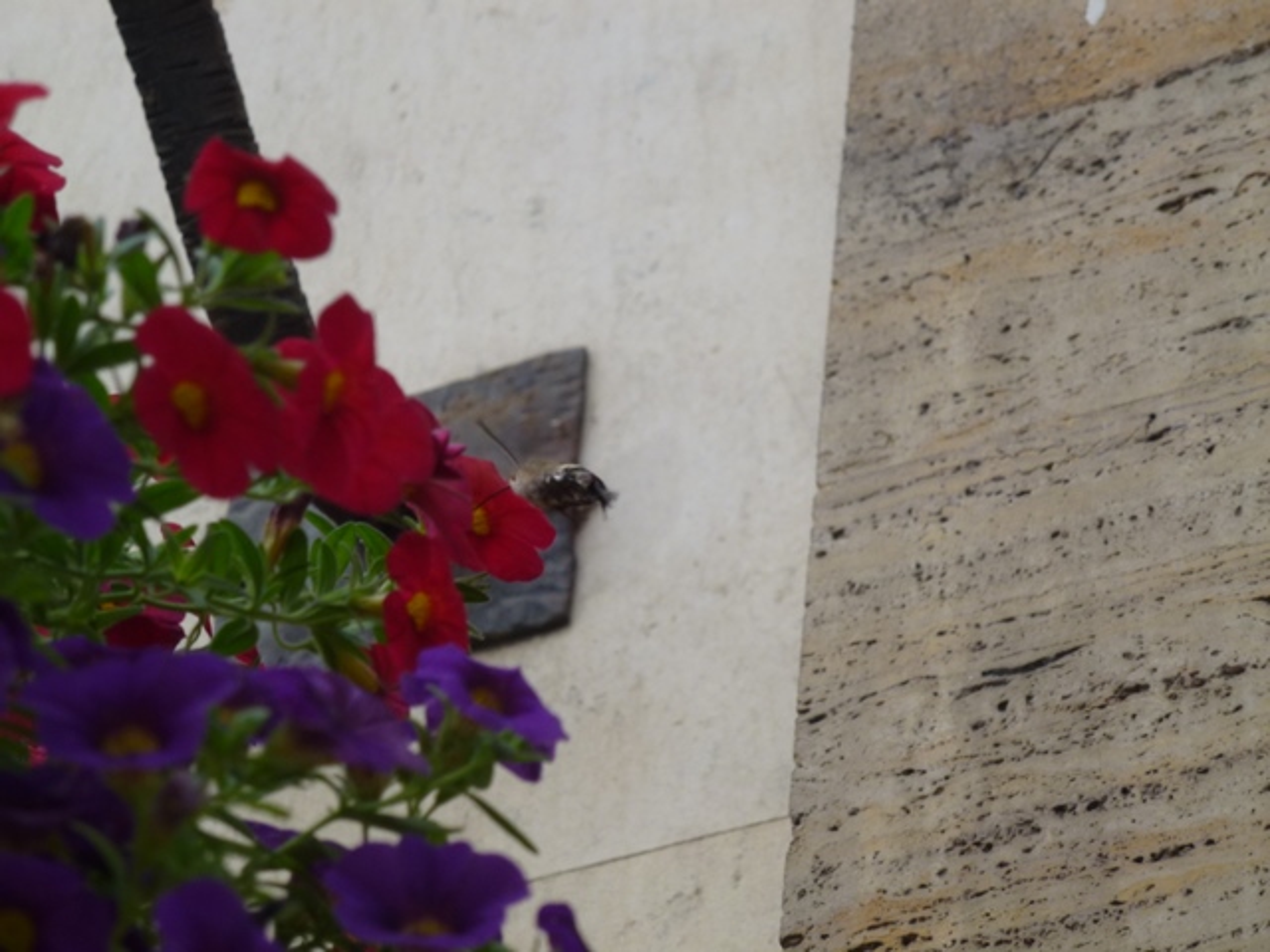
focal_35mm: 168
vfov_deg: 8.8
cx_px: 635
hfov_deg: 11.8
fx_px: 6164
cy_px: 476
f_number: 5.4
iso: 100
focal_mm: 30.1
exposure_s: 1/160
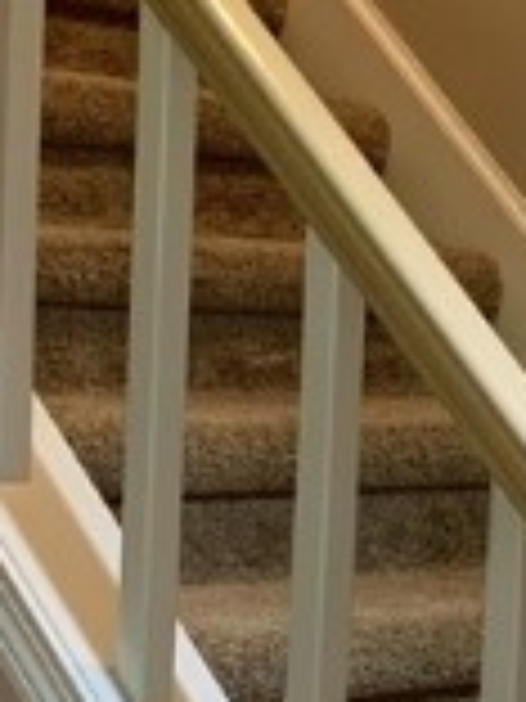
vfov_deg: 15.3
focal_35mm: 128
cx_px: 863
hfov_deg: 11.0
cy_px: 576
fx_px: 2593
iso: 200
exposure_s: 1/60
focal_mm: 4.25
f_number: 1.8
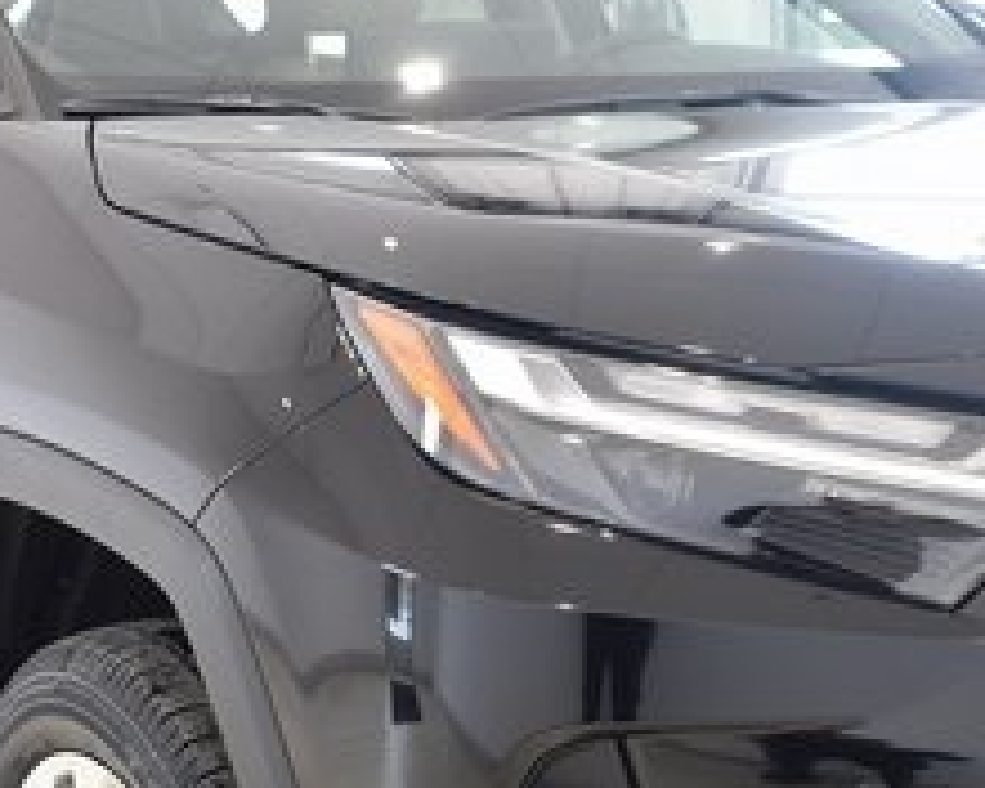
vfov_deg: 18.6
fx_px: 2390
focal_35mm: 82
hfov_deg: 23.2
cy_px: 604
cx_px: 627
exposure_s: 1/80
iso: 400
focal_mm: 20
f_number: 4.5
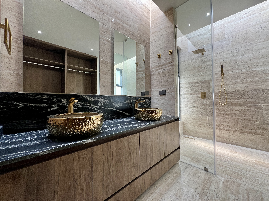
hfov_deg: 106.2
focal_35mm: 13
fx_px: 101
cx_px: 134
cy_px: 100
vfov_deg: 89.9
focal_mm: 1.57
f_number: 1.8
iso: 80
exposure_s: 1/99
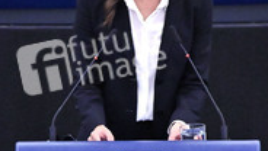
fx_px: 9704
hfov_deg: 1.6
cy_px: 134
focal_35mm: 1364
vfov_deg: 0.9
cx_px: 134
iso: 16000
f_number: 6.3
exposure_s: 1/1000
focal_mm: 600
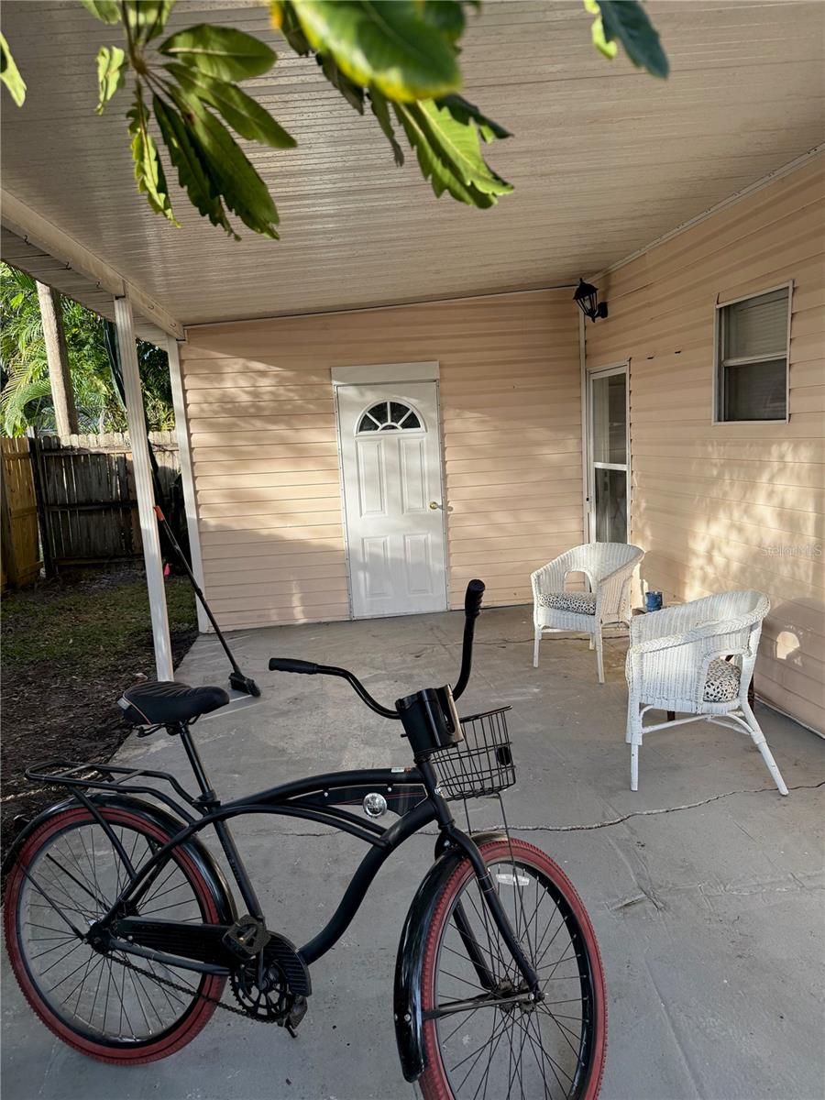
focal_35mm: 24
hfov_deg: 56.8
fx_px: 763
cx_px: 412
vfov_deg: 71.6
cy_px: 550
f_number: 1.78
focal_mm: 6.76
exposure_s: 1/722
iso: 100
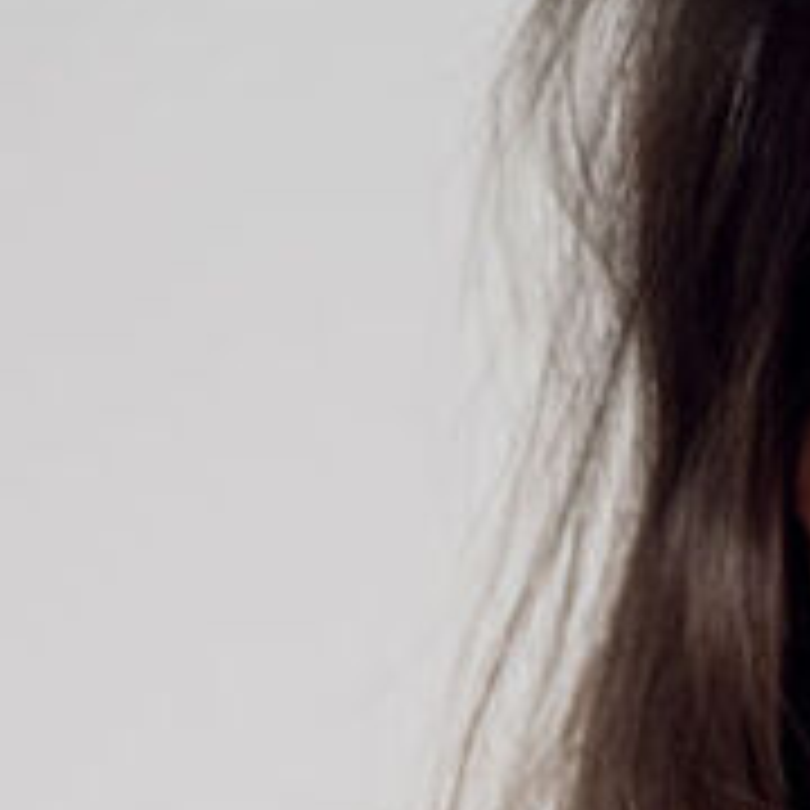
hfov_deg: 3.7
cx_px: 1120
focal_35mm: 466
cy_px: 1467
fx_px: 12337
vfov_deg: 3.7
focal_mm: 97
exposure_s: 1/160
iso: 100
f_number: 4
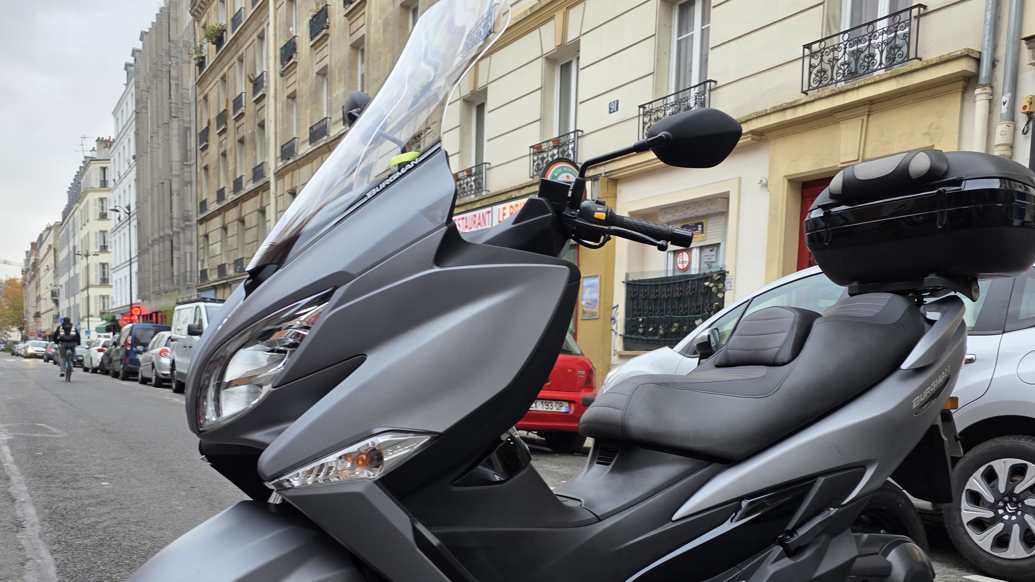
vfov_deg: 37.0
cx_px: 530
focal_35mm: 31
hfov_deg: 62.6
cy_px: 425
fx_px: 851
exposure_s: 1/100
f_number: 1.7
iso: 50
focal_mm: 6.3
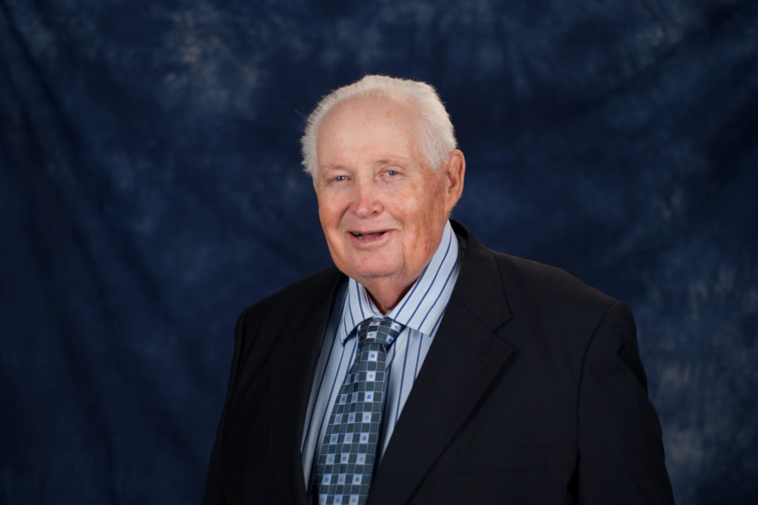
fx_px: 1579
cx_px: 379
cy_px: 252
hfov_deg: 27.0
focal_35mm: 75
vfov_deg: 18.2
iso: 100
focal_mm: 50
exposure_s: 1/80
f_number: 2.8
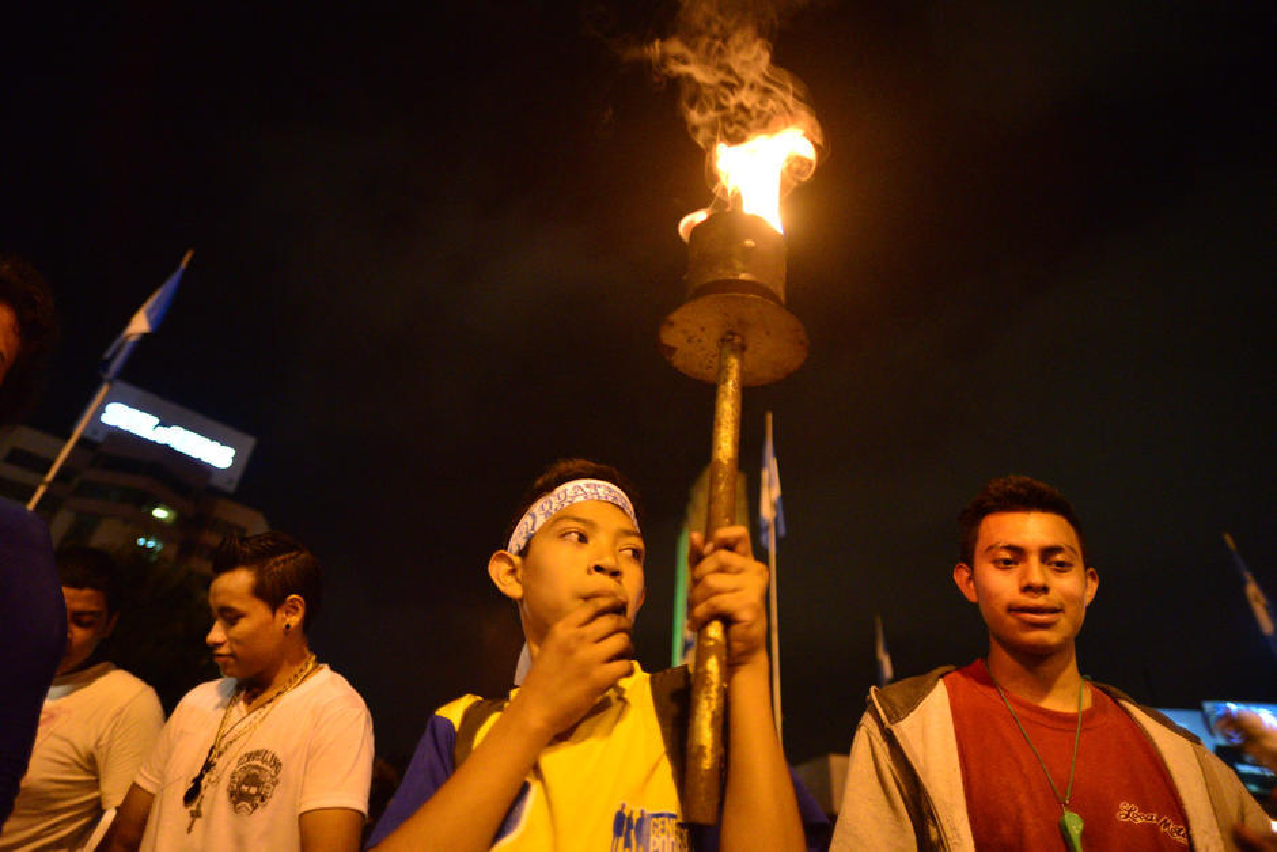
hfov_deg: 84.0
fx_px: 710
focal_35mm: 20
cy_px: 426
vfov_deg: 62.0
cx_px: 638
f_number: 1.8
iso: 3200
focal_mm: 20
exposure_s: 1/125
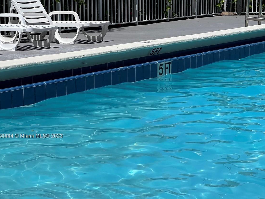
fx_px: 850
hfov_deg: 17.7
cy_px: 136
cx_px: 177
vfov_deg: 13.3
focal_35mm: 111
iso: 32
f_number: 2.8
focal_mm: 9
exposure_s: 1/1488
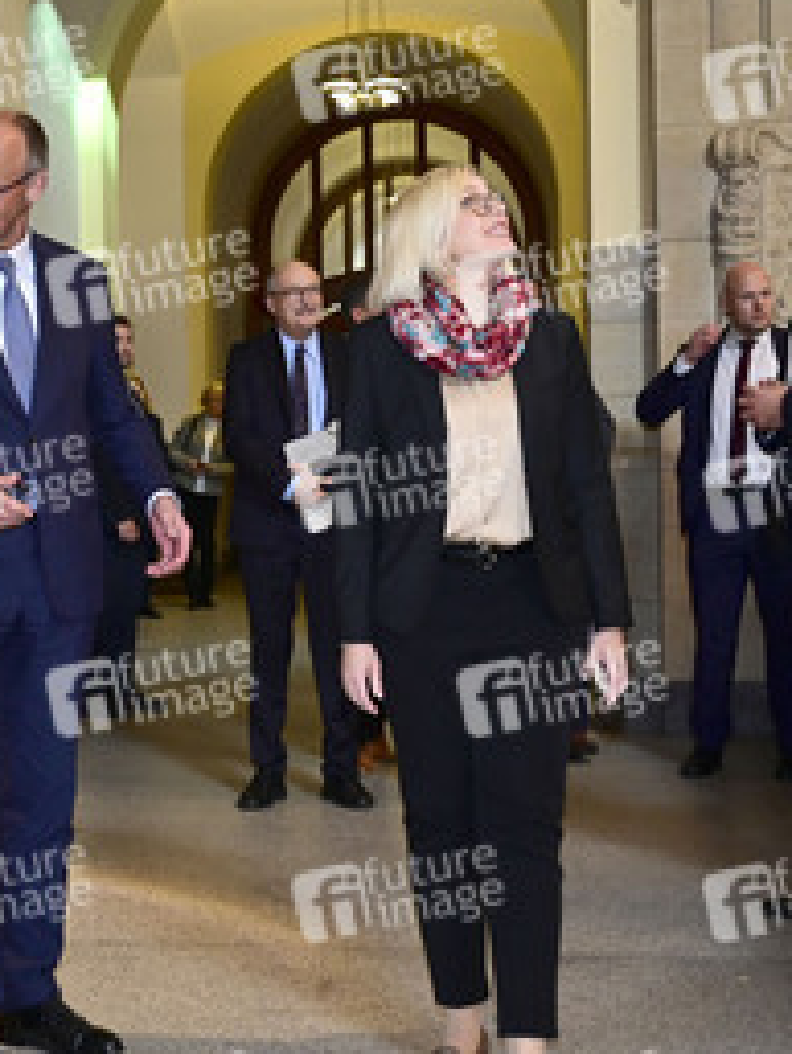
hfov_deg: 25.6
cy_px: 586
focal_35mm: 55
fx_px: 1672
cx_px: 43
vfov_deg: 35.0
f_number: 3.2
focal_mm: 32.5
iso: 2500
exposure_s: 1/200
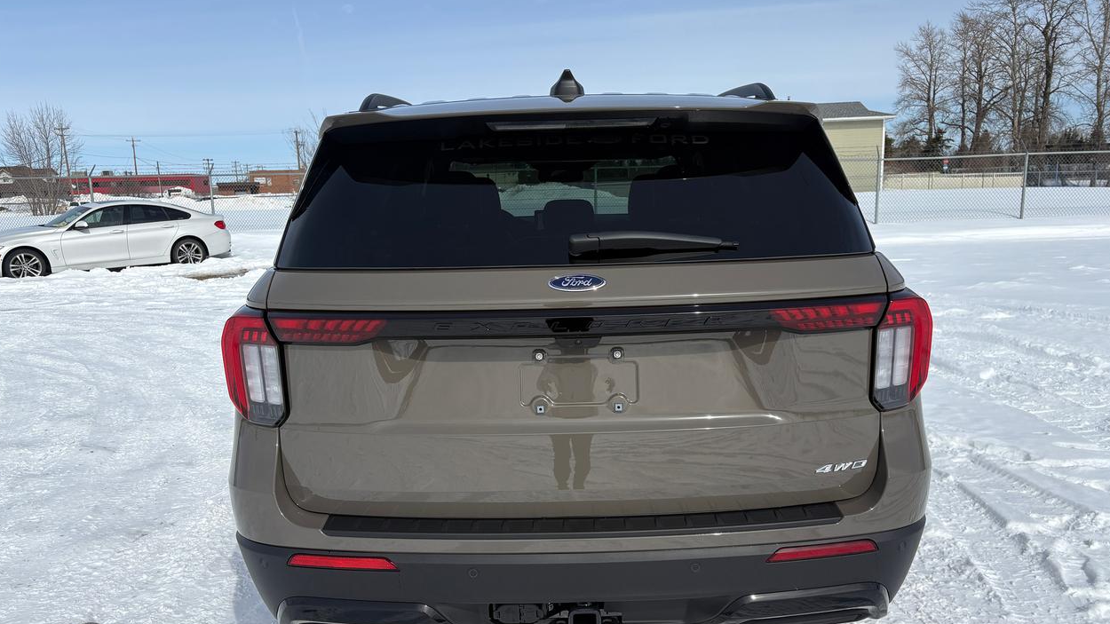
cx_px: 555
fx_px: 854
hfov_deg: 66.1
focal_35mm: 29
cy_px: 363
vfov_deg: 40.1
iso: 50
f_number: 1.6
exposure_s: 1/5814
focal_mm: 5.96
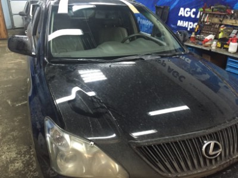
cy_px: 89
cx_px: 119
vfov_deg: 48.2
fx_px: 199
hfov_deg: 61.7
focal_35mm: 29
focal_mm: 4.15
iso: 250
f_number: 2.2
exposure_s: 1/25
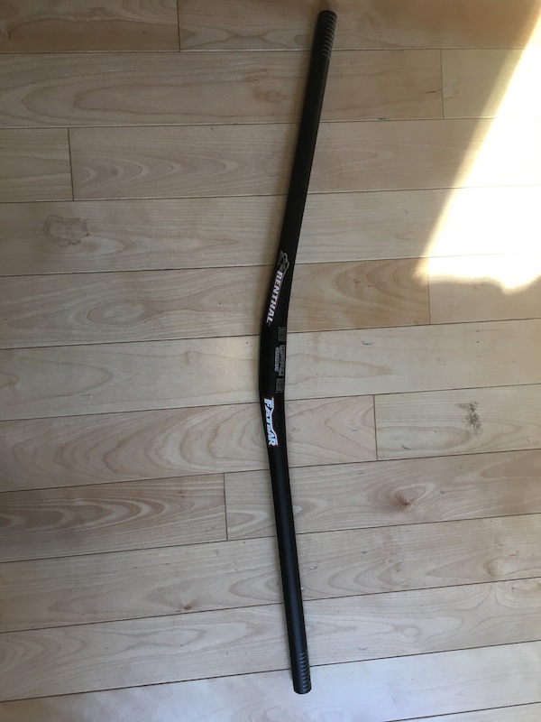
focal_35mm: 29
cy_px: 361
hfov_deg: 48.2
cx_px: 270
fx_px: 604
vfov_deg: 61.7
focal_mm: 4.15
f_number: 2.2
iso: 32
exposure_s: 1/30
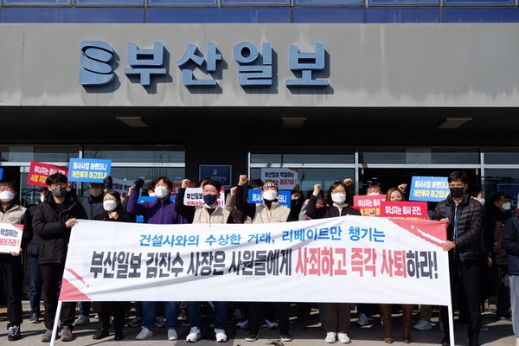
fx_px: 620
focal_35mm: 43
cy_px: 173
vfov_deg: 31.2
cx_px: 260
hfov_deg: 45.4
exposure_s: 1/3200
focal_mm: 28.9
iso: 200
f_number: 3.6
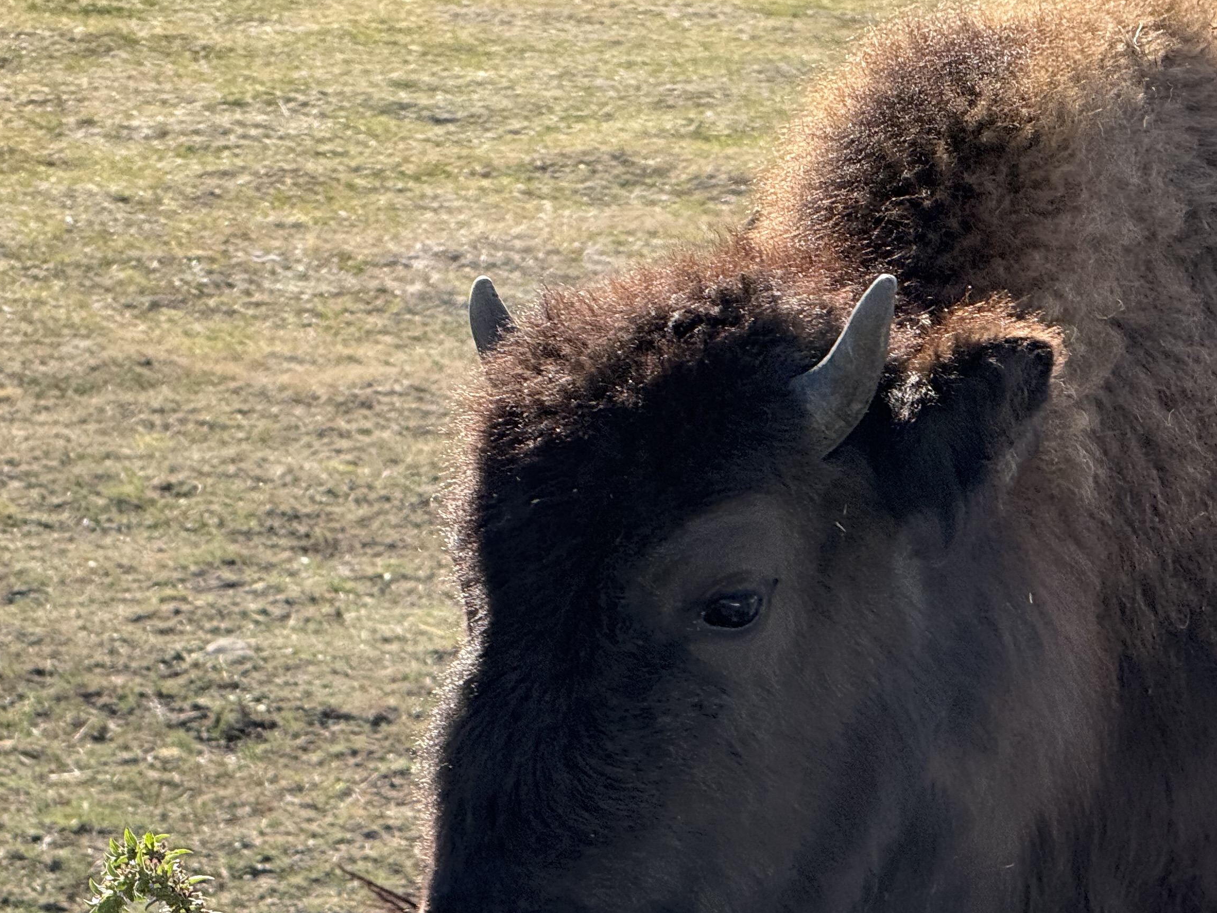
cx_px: 1031
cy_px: 599
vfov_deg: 7.0
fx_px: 7419
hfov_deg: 9.3
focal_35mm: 211
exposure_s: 1/649
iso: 64
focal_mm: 15.66
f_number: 2.8
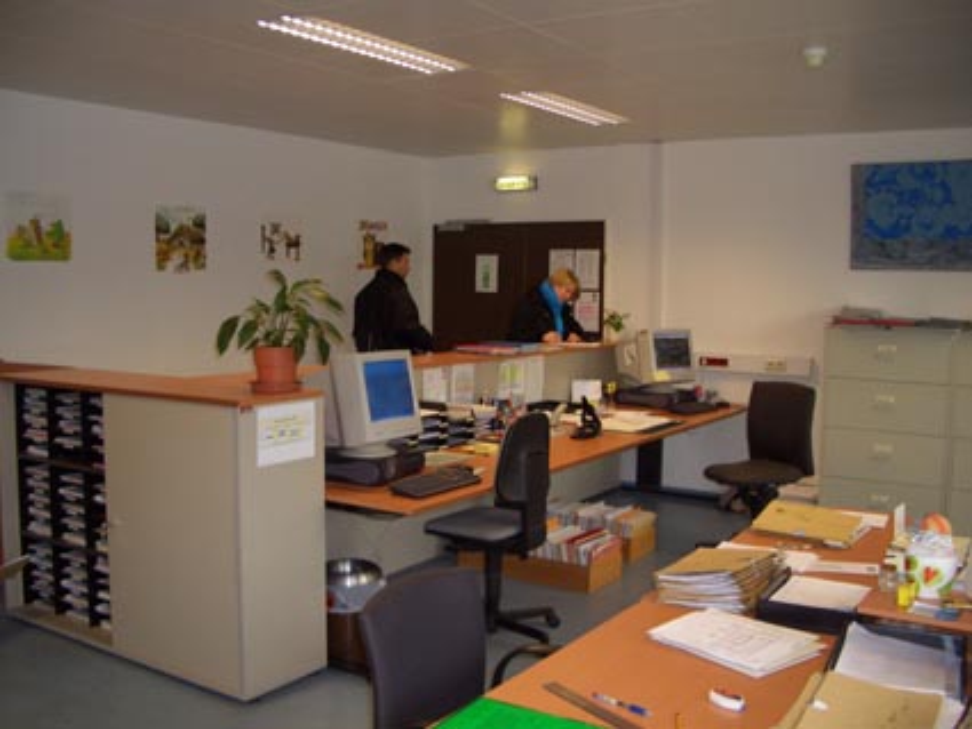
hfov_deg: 52.6
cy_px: 364
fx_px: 983
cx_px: 486
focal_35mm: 35
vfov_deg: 40.7
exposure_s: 1/60
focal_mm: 5.8
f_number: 2.6
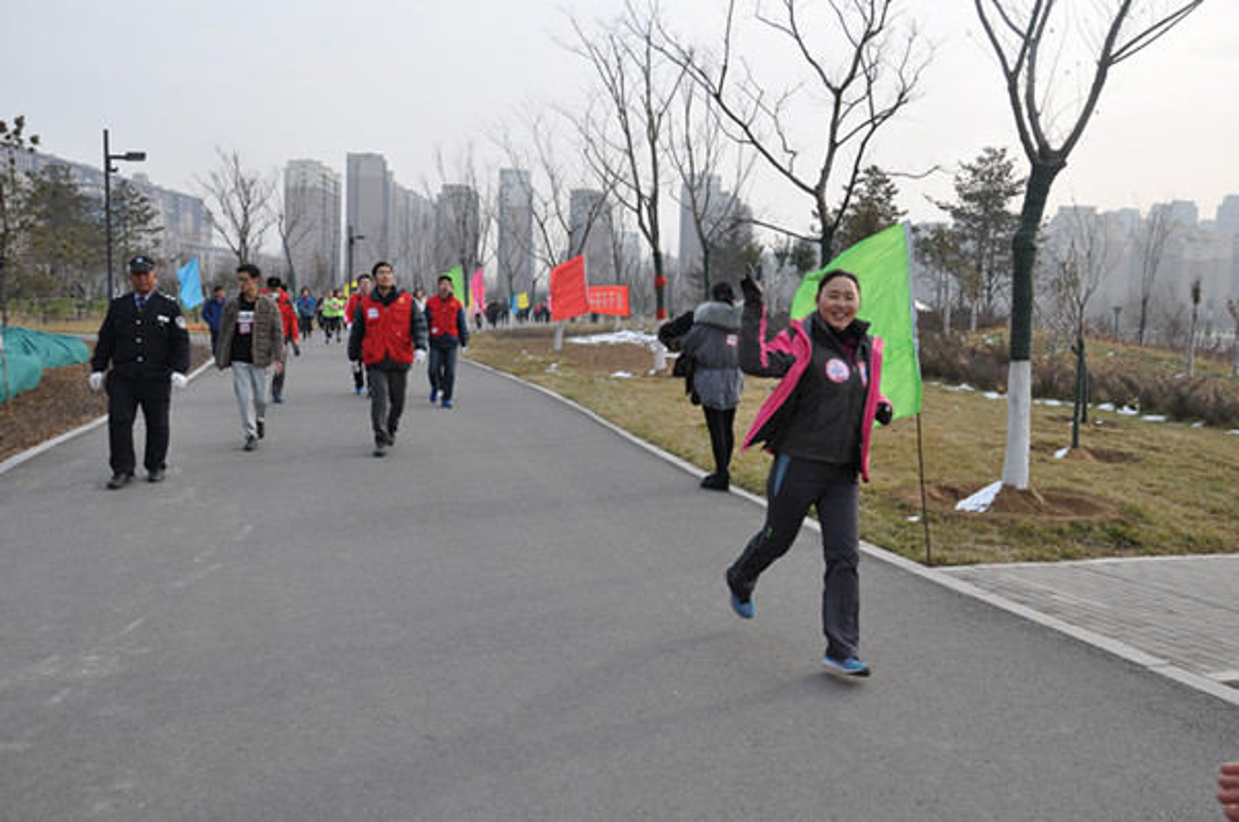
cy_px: 411
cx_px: 620
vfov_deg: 41.6
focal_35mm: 32
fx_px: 1082
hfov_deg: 59.6
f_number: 8
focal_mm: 21
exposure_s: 1/250
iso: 200
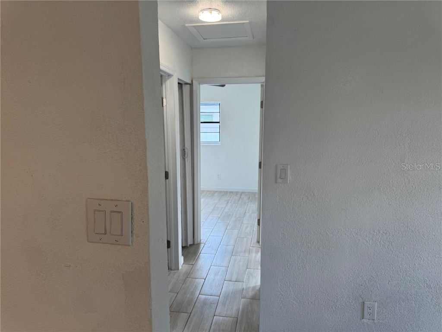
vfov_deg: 56.8
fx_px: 306
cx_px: 221
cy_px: 166
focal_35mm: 24
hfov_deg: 71.6
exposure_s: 1/149
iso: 80
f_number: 1.78
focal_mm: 6.76
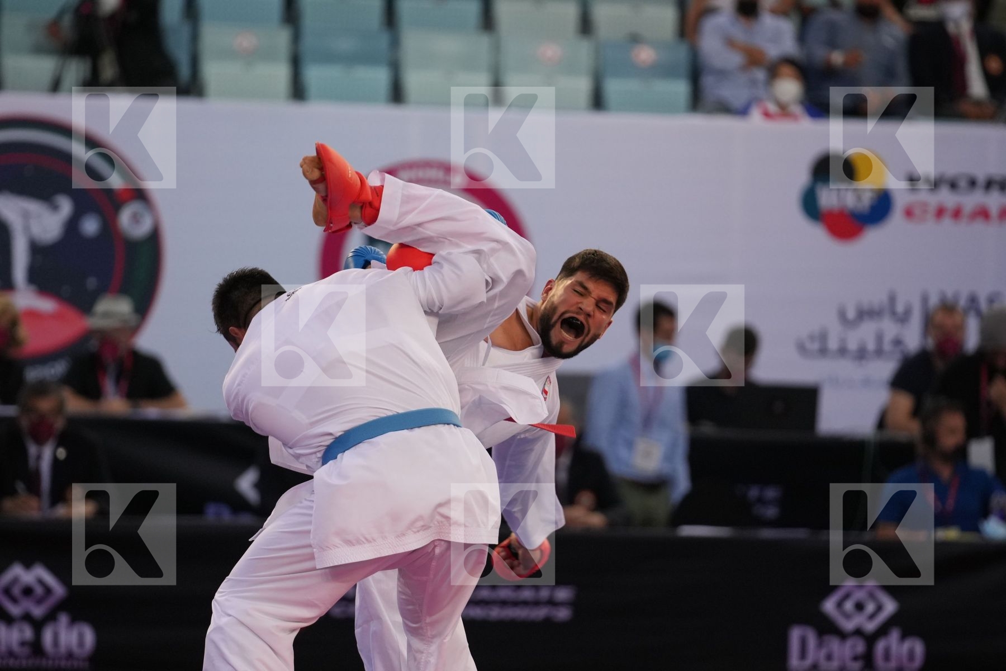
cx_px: 503
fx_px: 8383
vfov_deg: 4.6
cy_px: 336
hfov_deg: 6.9
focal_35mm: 300
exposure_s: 1/1000
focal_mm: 200
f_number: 2.8
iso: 1600
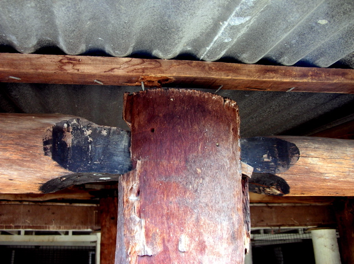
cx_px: 177
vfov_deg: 39.6
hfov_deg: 51.4
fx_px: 368
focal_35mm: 36
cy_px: 132
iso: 50
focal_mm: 6
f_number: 2.7
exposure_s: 1/40.6
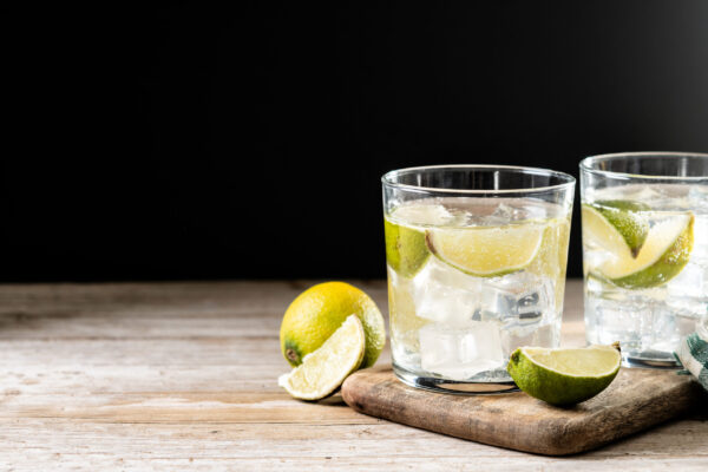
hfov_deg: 22.6
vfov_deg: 15.2
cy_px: 236
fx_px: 1770
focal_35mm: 90
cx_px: 354
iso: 100
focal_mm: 60
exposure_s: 1/200
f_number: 5
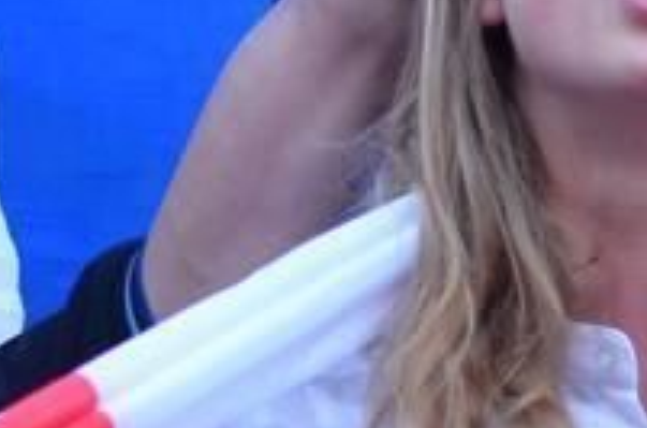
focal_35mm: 633
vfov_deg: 2.2
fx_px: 11358
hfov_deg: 3.3
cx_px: -367
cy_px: -42
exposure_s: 1/200
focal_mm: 85
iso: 400
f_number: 2.8
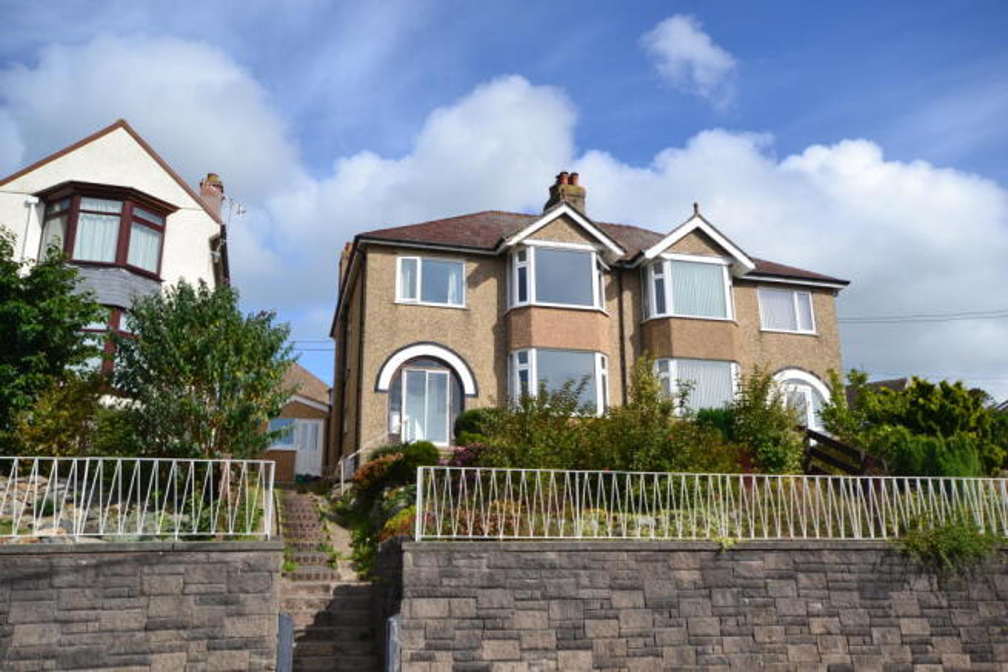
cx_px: 504
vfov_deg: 43.6
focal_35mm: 30
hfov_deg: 61.9
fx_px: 840
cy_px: 336
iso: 400
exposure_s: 1/320
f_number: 11
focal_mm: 20
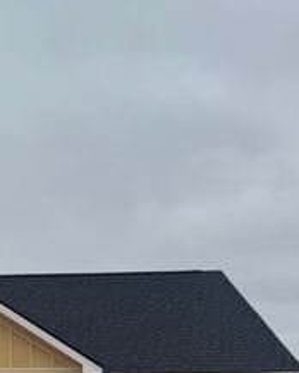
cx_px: -65
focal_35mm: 72
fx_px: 795
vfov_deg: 25.1
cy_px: 377
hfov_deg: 19.9
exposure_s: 1/5814
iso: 80
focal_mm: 6.76
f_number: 1.78
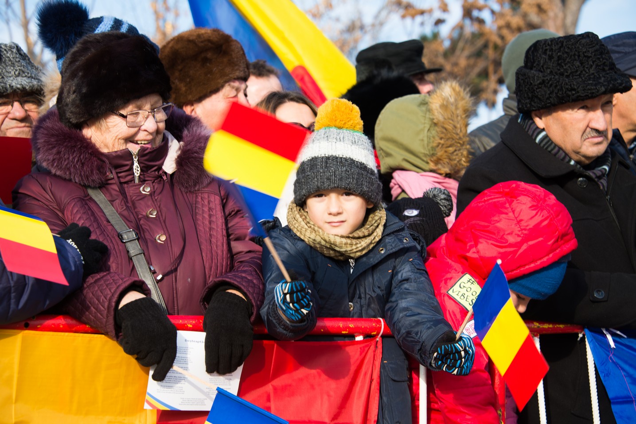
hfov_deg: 20.8
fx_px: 1732
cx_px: 318
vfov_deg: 14.0
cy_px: 212
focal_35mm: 98
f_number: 6.3
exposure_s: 1/160
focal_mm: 98
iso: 100
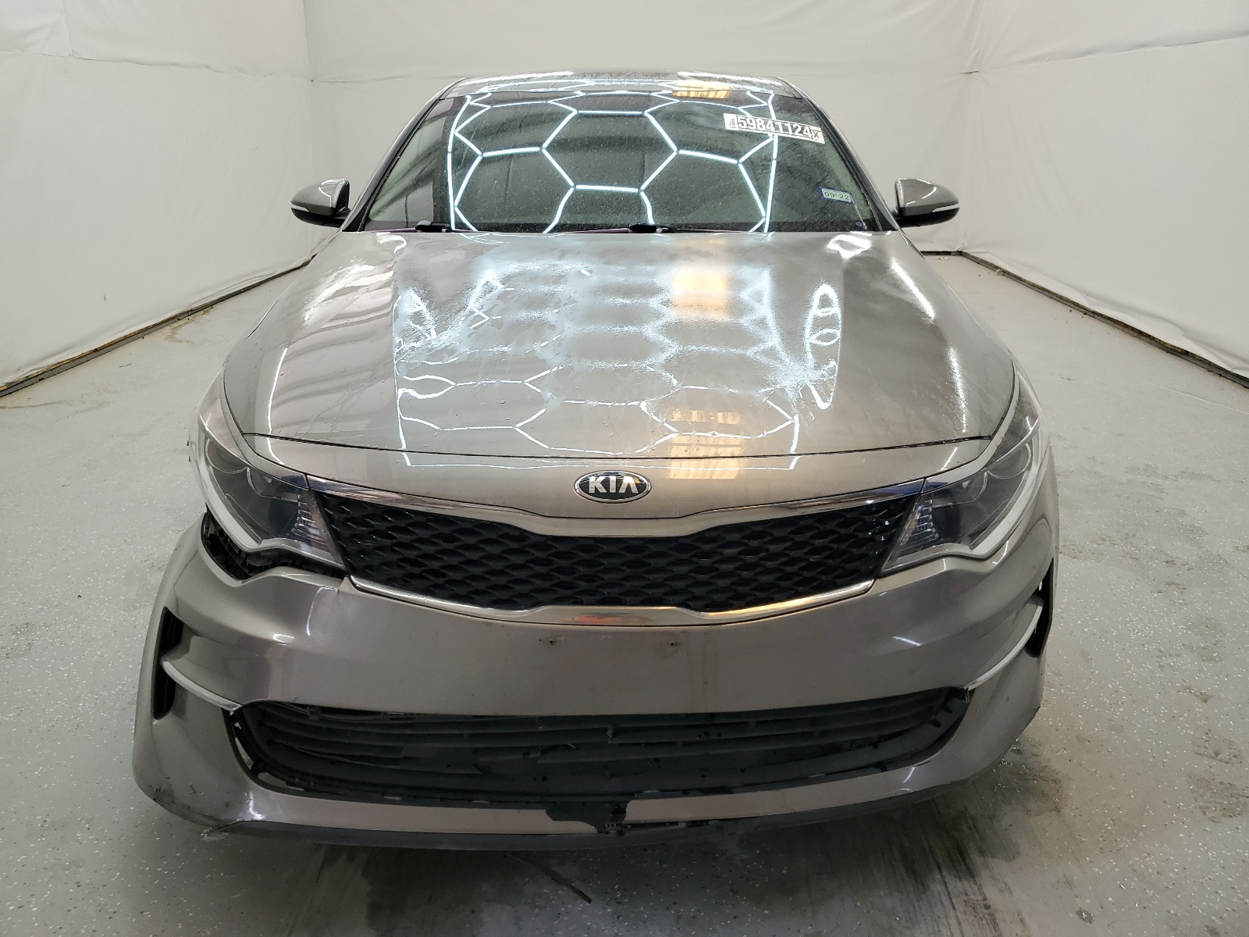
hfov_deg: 67.3
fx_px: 938
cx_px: 624
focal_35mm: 26
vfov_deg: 53.1
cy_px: 468
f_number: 1.5
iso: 53
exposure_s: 1/120
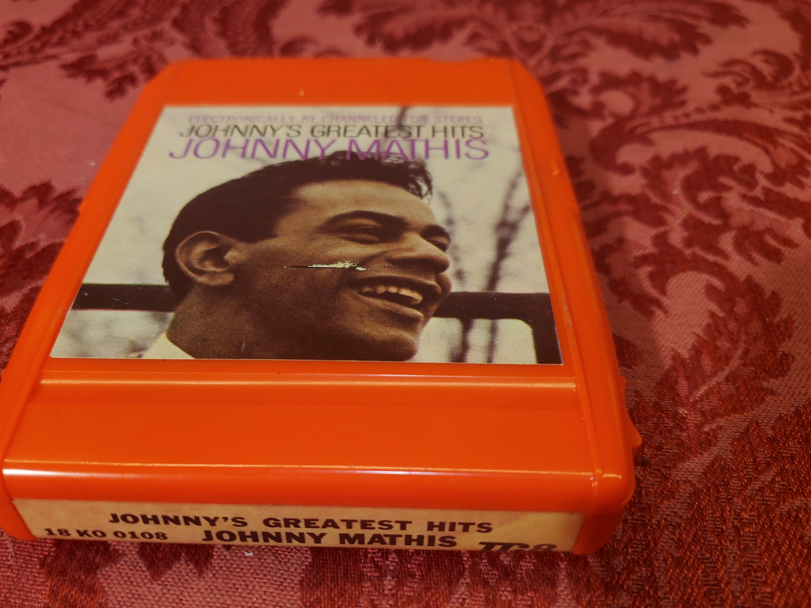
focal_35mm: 30
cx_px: 359
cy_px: 345
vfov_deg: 46.7
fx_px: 703
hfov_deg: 59.8
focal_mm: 4.3
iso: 80
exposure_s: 1/120
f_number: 1.5
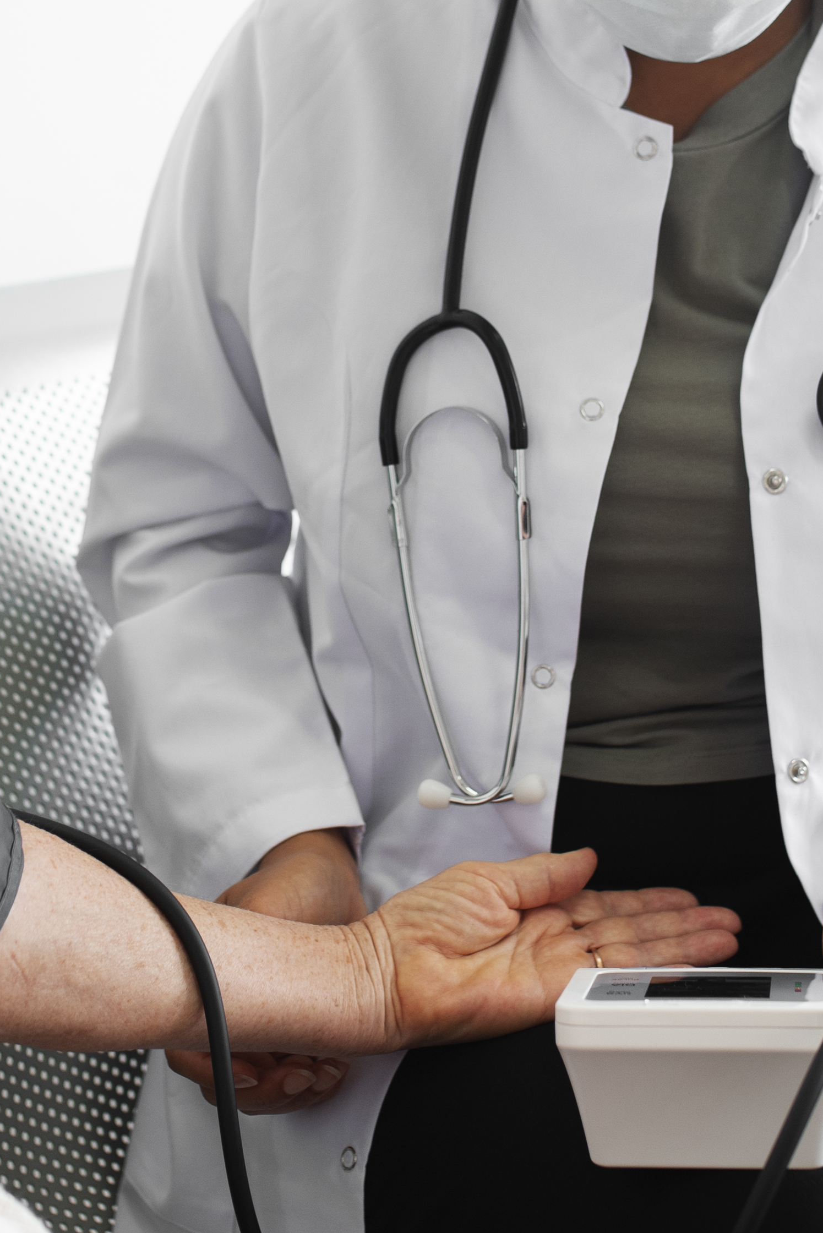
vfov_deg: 21.5
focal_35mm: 94
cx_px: 379
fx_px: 3221
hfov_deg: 14.6
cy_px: 330
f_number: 2.8
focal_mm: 35
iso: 250
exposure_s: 1/200
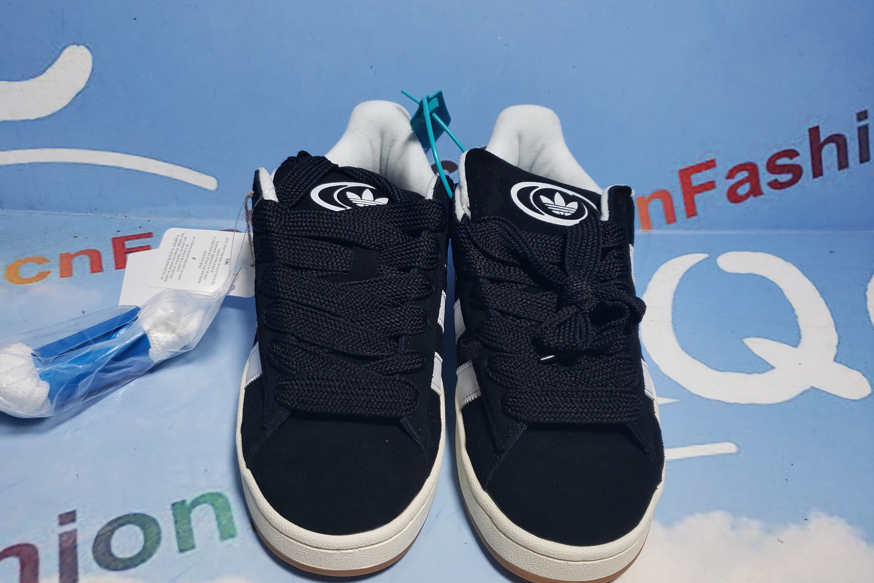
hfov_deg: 65.5
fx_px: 680
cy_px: 308
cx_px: 425
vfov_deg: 46.4
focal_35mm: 28
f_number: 1.5
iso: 50
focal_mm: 4.3
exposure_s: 1/383
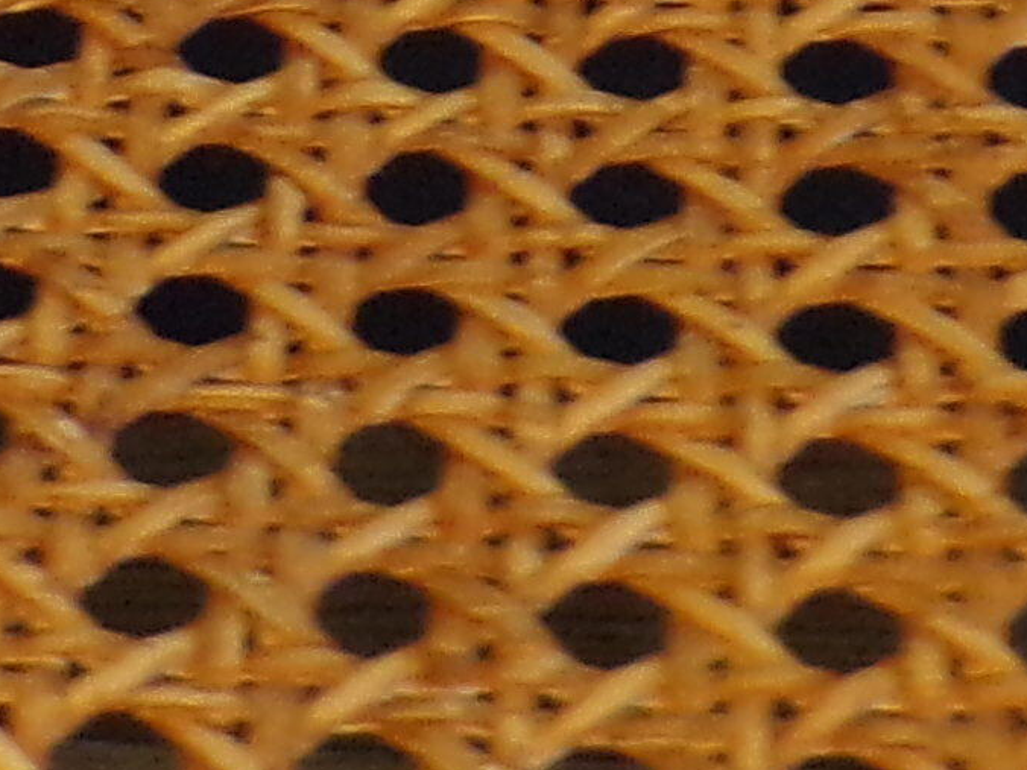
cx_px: 746
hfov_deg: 10.3
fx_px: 5667
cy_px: -266
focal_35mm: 191
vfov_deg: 7.7
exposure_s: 1/20
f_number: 3.1
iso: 200
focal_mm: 5
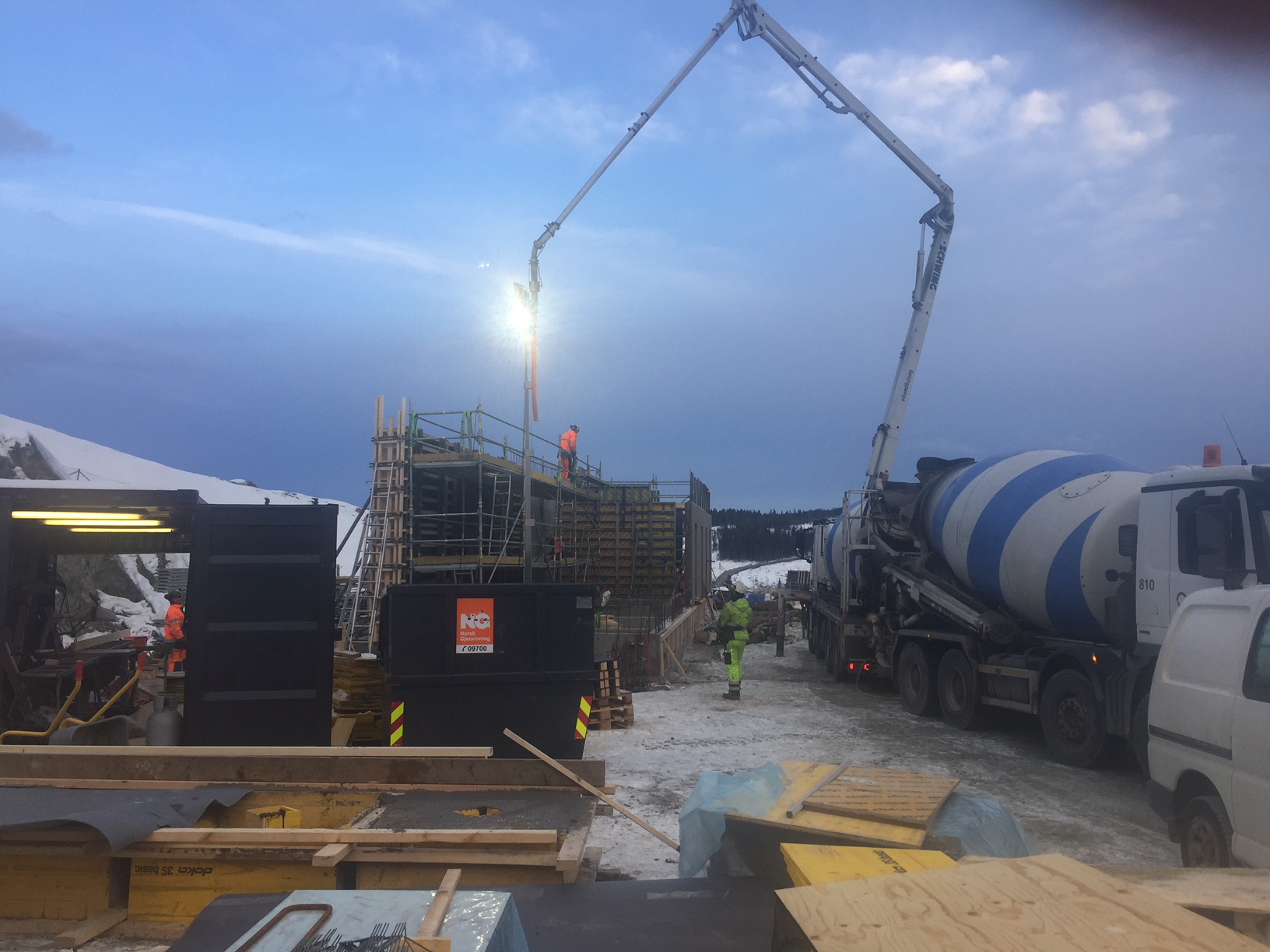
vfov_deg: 48.2
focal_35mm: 29
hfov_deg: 61.7
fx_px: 1064
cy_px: 476
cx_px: 635
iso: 32
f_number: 2.2
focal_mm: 4.15
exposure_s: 1/214
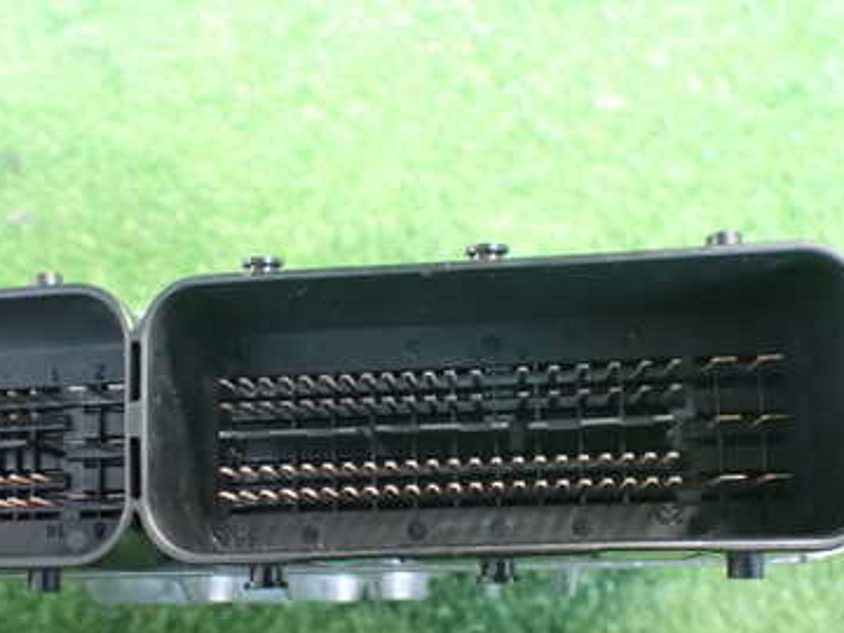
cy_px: 415
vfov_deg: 28.9
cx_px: 279
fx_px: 1219
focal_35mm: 50
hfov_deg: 37.8
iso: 1600
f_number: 2.3
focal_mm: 5.4
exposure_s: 1/30
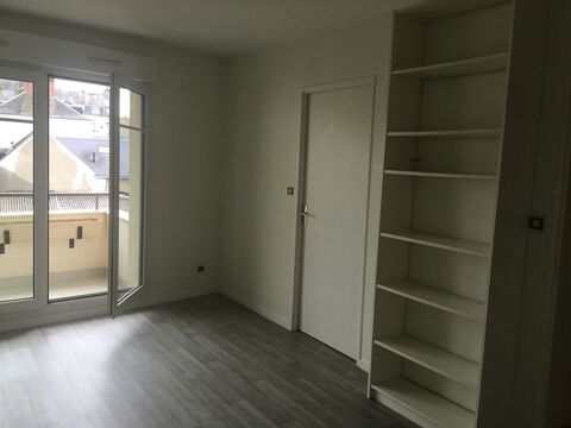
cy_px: 214
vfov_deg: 45.4
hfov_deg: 58.4
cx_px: 286
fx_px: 511
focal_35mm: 31
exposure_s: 1/100
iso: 40
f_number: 2.4
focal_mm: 3.3
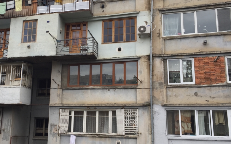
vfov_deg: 28.6
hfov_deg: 43.7
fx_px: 283
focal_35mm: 45
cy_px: 76
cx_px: 76
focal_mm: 4.15
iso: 32
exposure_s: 1/150
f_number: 2.2
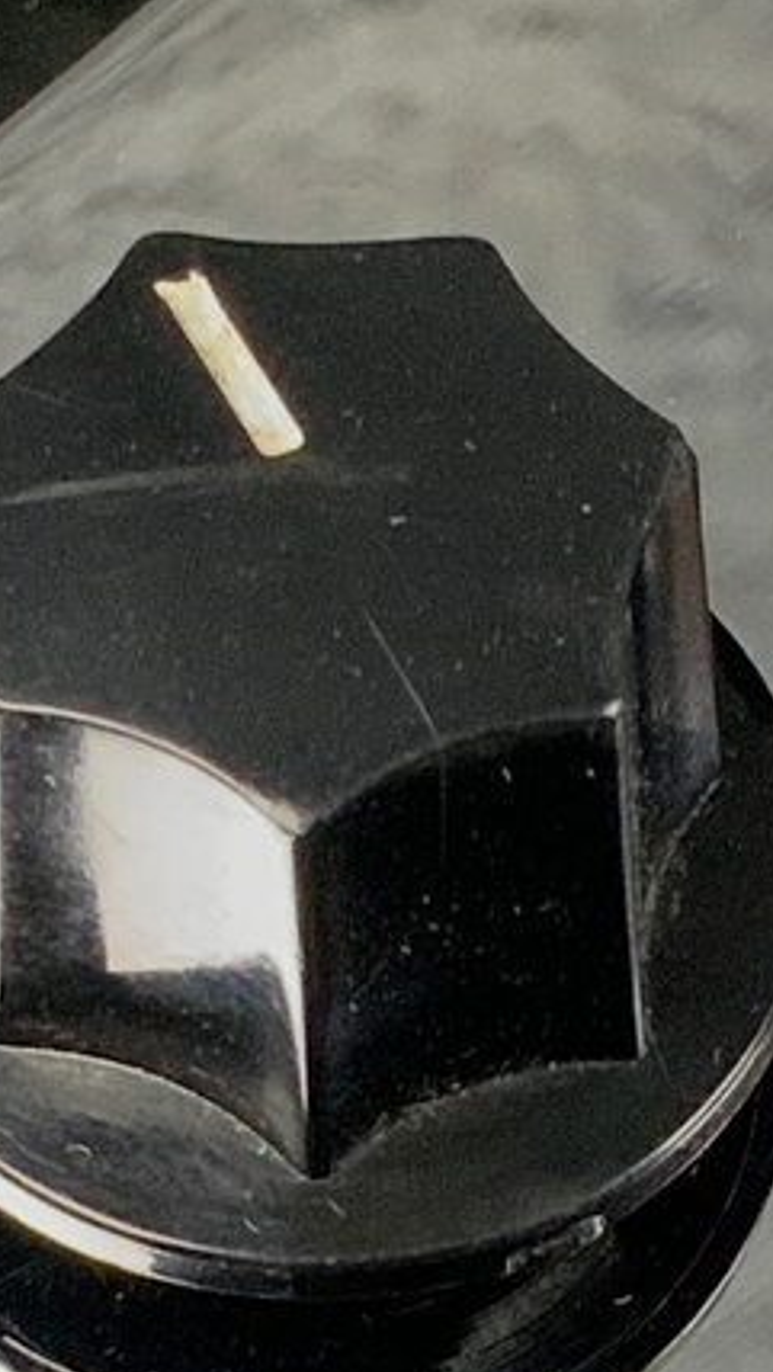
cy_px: 1266
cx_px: 645
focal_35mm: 189
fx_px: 6882
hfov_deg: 6.4
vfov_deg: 11.3
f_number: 1.8
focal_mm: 3
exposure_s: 1/50
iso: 160
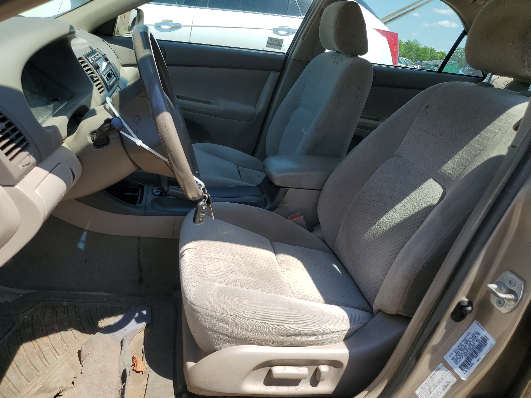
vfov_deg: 53.1
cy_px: 199
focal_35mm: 26
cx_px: 266
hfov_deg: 67.3
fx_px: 399
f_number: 1.5
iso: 50
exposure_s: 1/1667
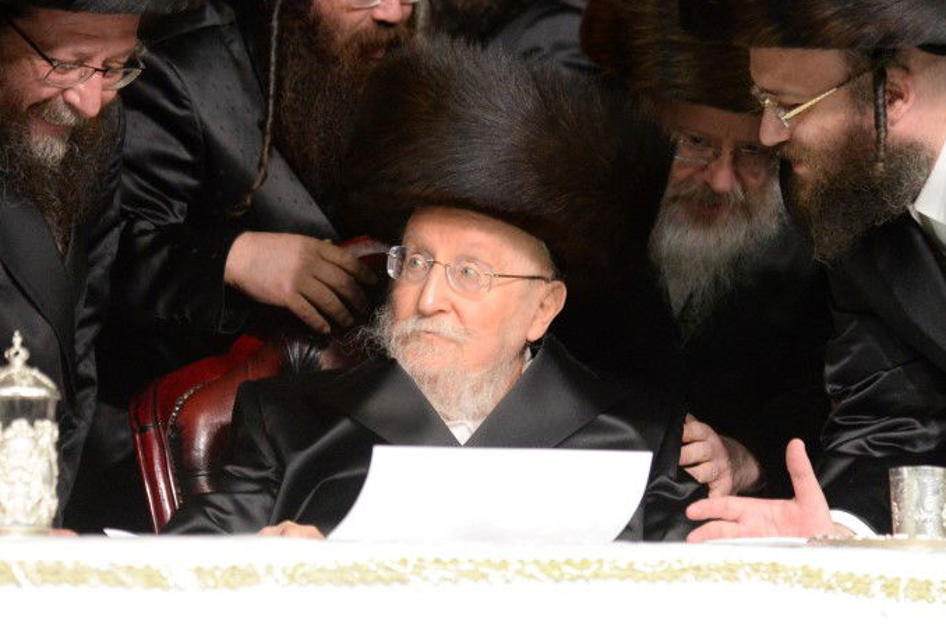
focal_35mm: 204
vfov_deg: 6.7
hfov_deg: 10.1
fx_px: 5360
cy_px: 169
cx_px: 534
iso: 5000
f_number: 4
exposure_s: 1/200
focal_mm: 120
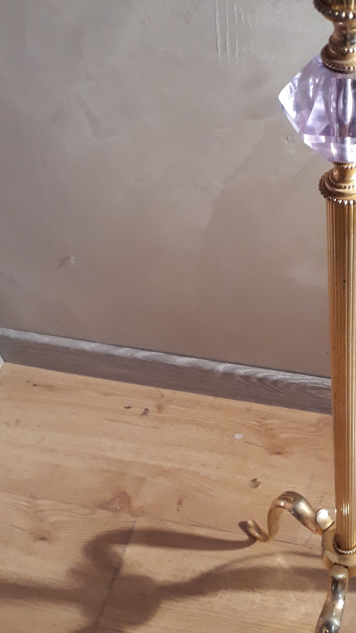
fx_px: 722
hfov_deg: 26.9
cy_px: 359
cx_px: 312
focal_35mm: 43
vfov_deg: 47.2
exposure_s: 1/20
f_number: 1.9
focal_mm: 3.6
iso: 200
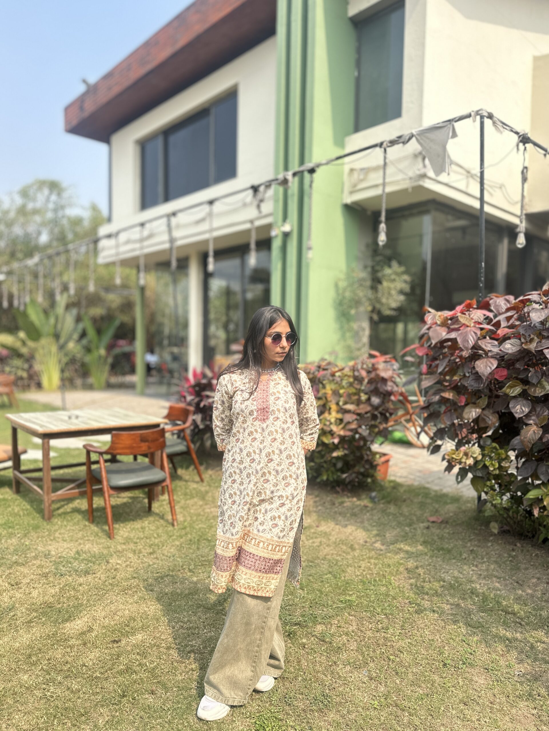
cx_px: 274
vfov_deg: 71.6
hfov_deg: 56.8
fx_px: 508
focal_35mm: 24
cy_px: 366
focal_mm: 6.86
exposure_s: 1/864
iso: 80
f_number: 1.78
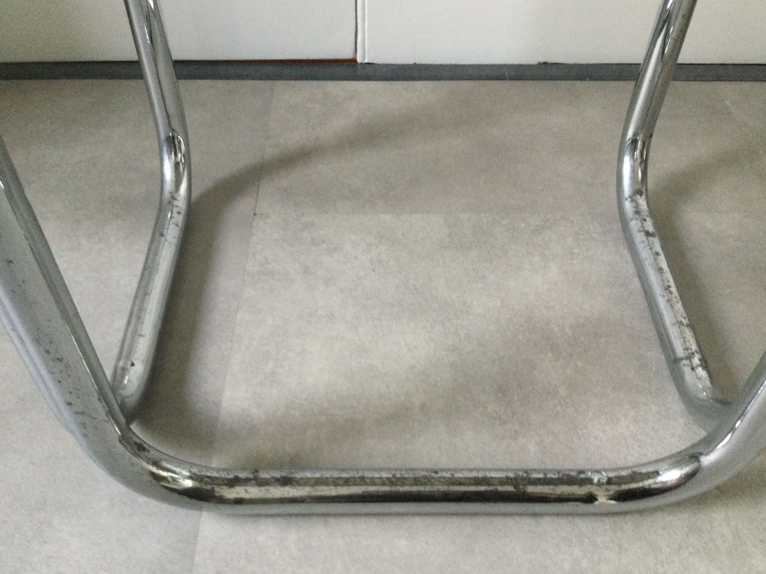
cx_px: 383
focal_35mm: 31
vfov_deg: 45.4
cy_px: 287
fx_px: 686
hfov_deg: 58.4
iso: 200
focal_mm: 3.3
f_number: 2.4
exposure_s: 1/17
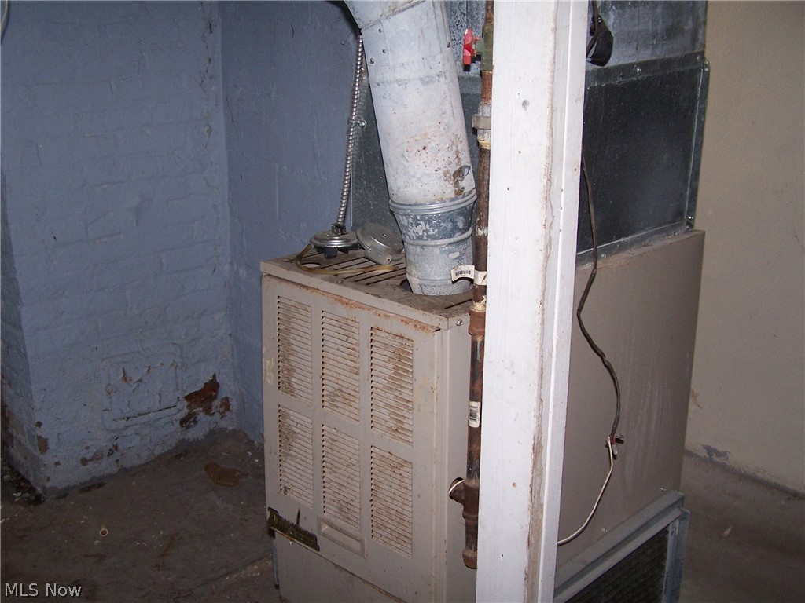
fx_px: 930
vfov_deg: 36.0
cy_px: 302
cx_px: 402
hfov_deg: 46.8
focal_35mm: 40
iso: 140
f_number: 2.8
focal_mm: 6.7
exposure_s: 1/60
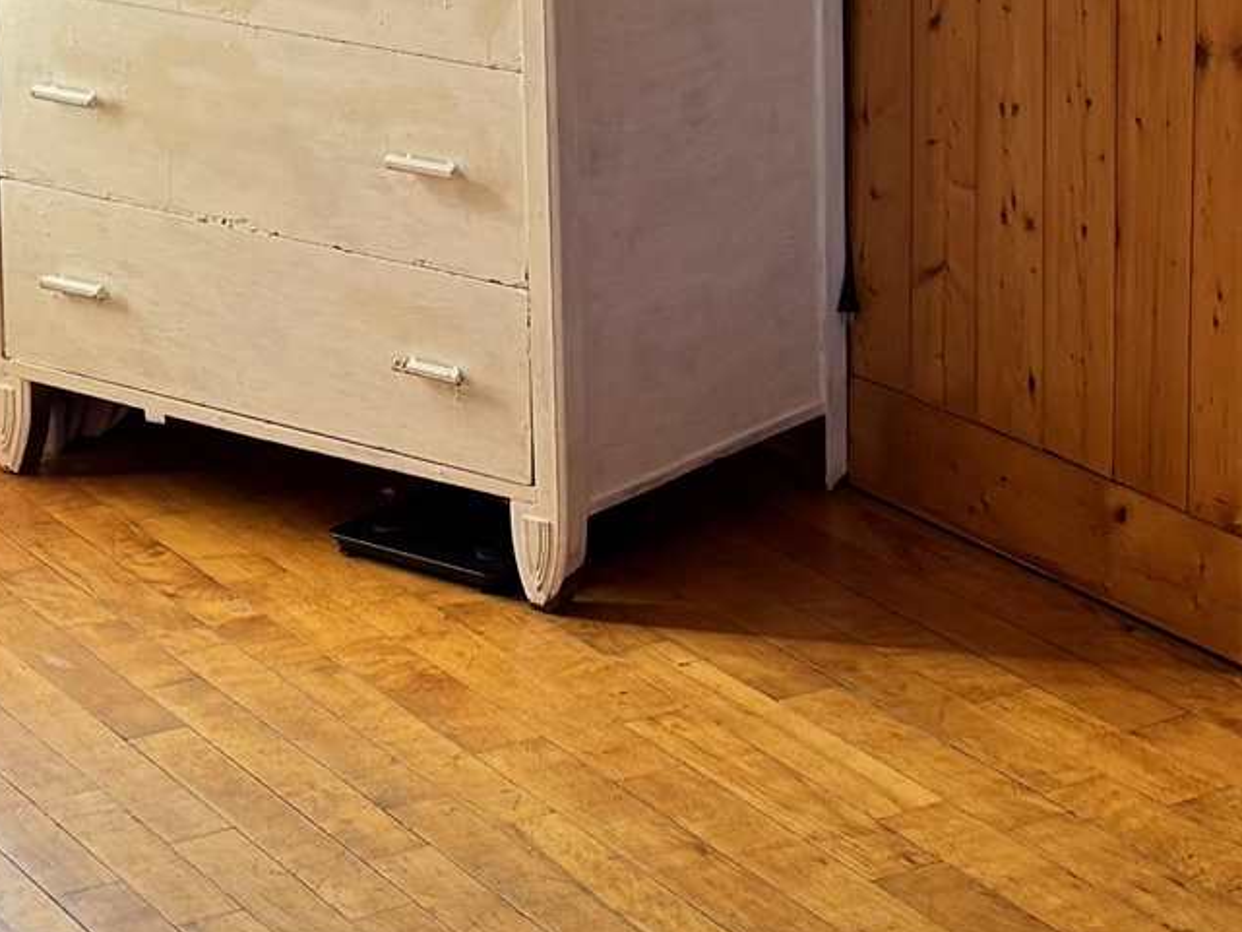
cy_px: -99
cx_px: 810
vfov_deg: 12.7
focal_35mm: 115
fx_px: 4127
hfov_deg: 17.1
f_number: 1.78
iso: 125
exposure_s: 1/121
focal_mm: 6.76
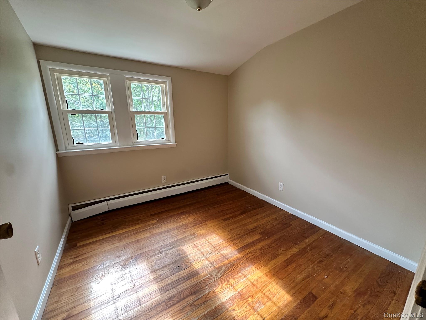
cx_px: 213
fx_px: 172
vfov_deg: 85.7
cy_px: 160
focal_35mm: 14
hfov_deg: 102.1
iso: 160
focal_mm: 2.22
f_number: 2.2
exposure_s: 1/99
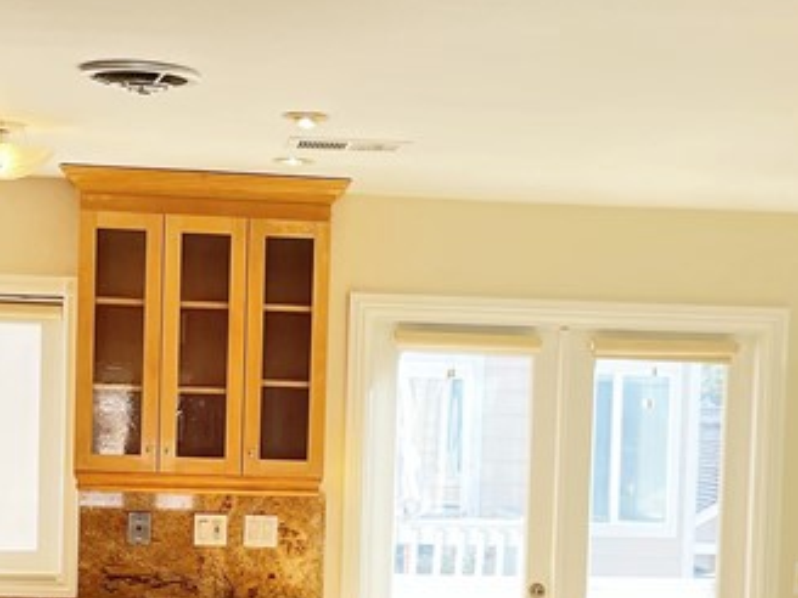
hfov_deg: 24.1
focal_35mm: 81
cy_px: 514
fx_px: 1867
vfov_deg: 18.0
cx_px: 442
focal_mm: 4.2
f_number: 1.6
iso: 32
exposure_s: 1/140
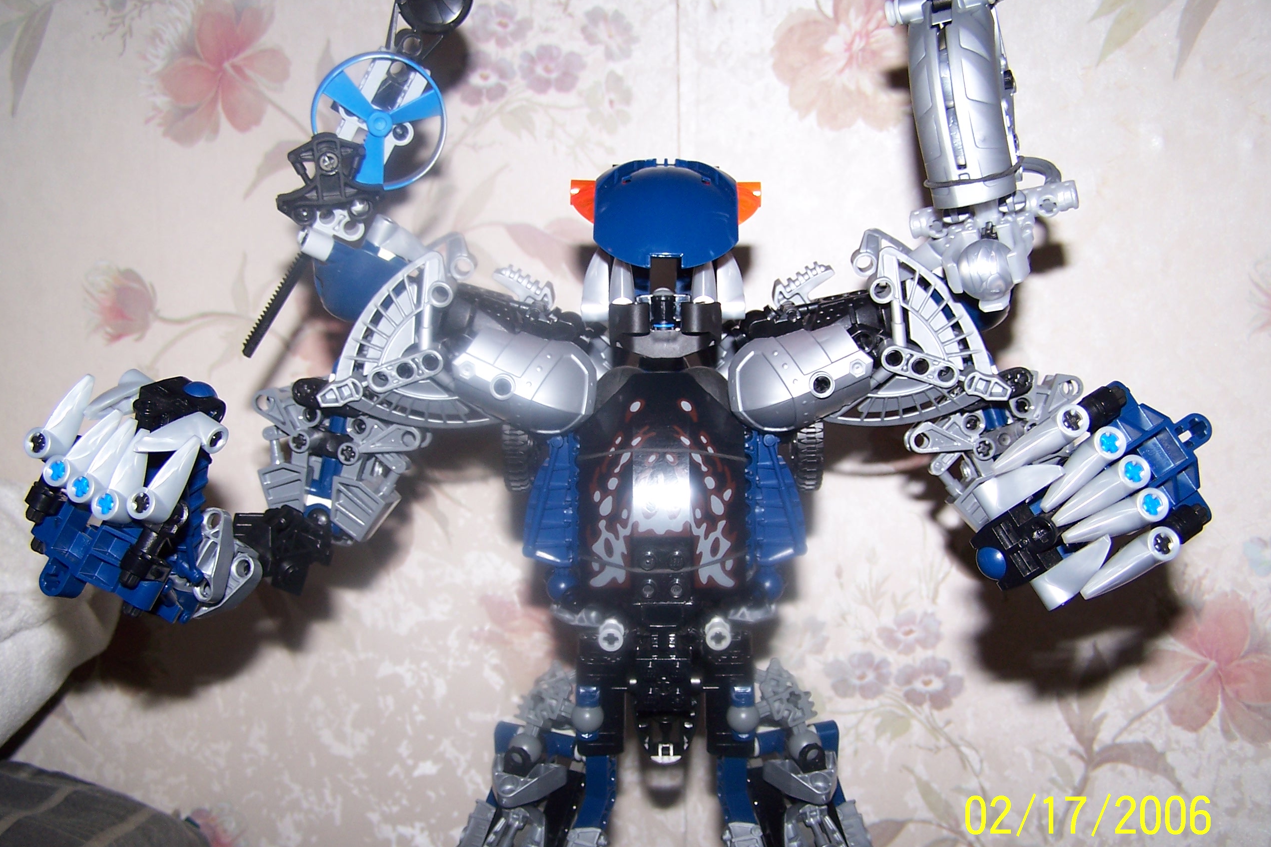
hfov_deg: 48.5
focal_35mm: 40
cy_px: 461
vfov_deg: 33.4
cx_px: 640
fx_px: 1412
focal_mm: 6.3
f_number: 2.8
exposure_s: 1/60
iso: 80
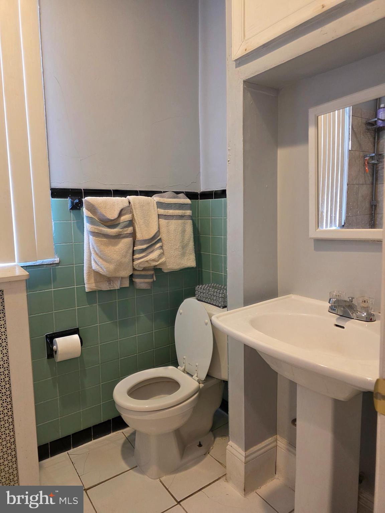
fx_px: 341
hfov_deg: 58.9
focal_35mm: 23
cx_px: 192
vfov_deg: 73.9
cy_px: 256
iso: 500
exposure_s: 1/120
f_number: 1.7
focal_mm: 6.3
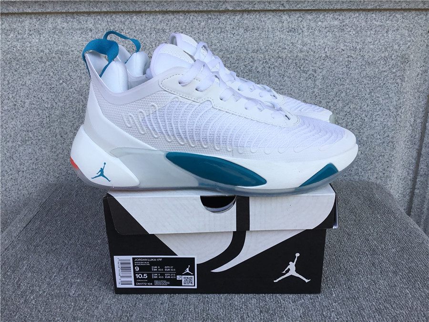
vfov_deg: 45.4
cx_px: 214
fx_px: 384
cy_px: 161
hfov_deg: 58.4
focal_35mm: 31
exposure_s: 1/476
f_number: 2.4
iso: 25
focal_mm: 3.3
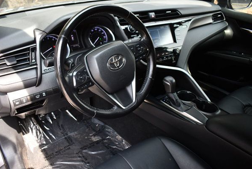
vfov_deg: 45.0
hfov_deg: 63.6
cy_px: 80
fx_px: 203
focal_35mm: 29
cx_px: 118
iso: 640
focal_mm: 18
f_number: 3.5
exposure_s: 1/250
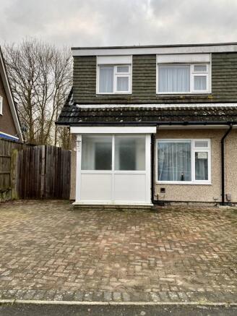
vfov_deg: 67.3
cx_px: 118
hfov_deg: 53.1
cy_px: 158
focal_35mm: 26
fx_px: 237
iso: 40
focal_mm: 4.25
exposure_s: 1/122
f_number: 1.8
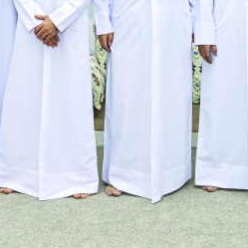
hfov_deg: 21.1
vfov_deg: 19.5
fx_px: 665
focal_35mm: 82
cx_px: 158
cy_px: -71
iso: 640
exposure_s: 1/125
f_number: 5.6
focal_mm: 24
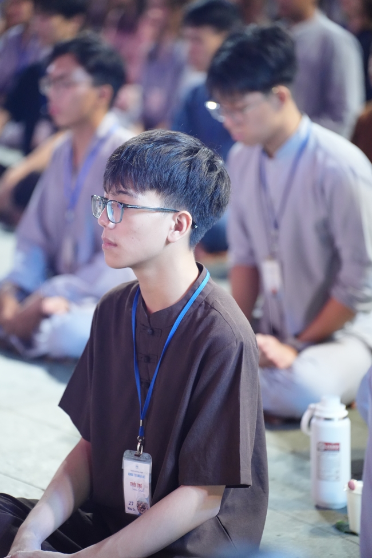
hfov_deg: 10.4
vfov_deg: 15.5
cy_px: 279
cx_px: 186
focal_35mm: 132
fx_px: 2046
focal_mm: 132
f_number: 2.8
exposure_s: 1/100
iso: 8000
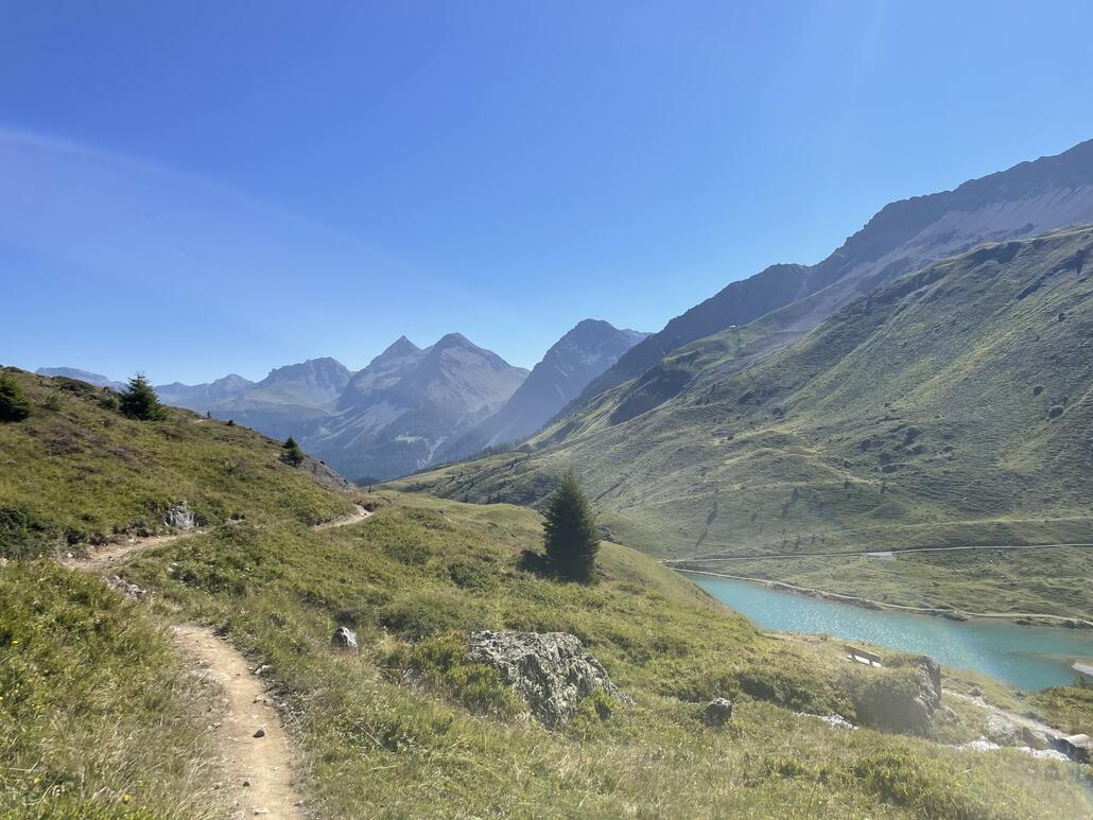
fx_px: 821
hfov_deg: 67.3
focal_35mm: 26
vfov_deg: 53.1
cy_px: 410
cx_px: 546
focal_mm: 4.2
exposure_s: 1/4292
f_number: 1.6
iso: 32
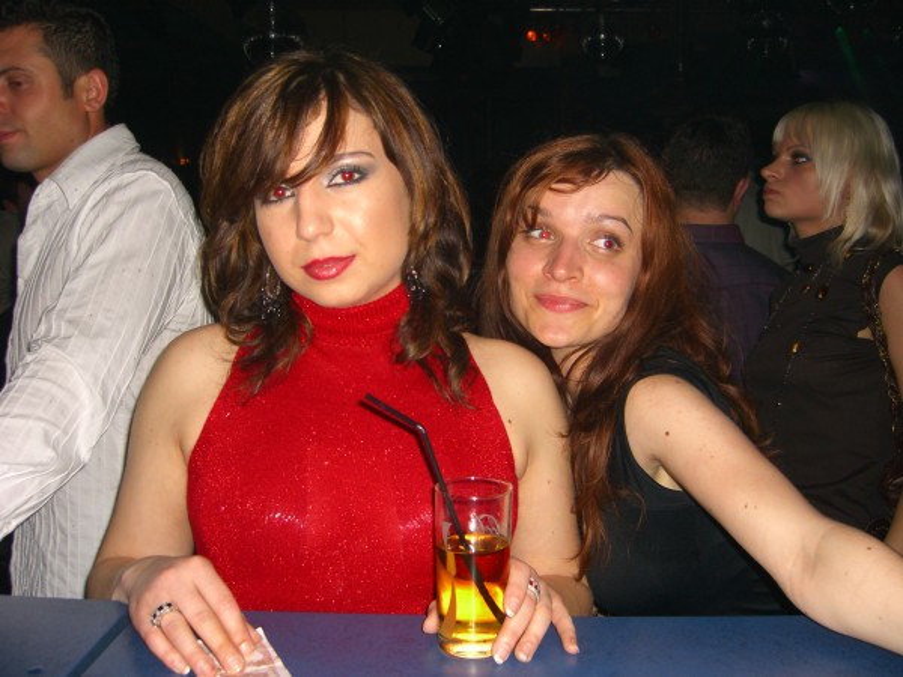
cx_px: 452
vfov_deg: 37.7
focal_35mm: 38
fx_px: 991
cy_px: 338
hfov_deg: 49.0
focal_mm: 7.9
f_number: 2.8
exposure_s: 1/60
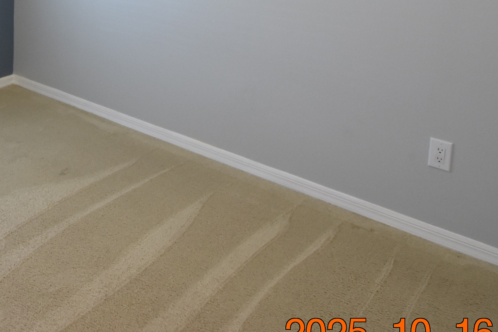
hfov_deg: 39.9
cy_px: -80
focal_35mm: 44
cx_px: 16
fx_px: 609
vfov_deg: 26.6
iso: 800
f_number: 3.5
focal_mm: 10
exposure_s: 1/45
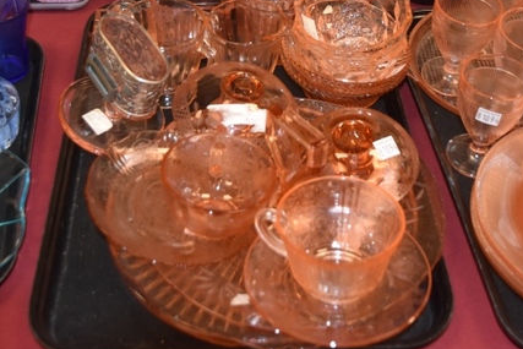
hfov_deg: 36.2
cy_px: 33
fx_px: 799
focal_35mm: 55
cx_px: 298
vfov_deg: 23.9
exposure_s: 1/60
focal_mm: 18
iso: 1400
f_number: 3.5
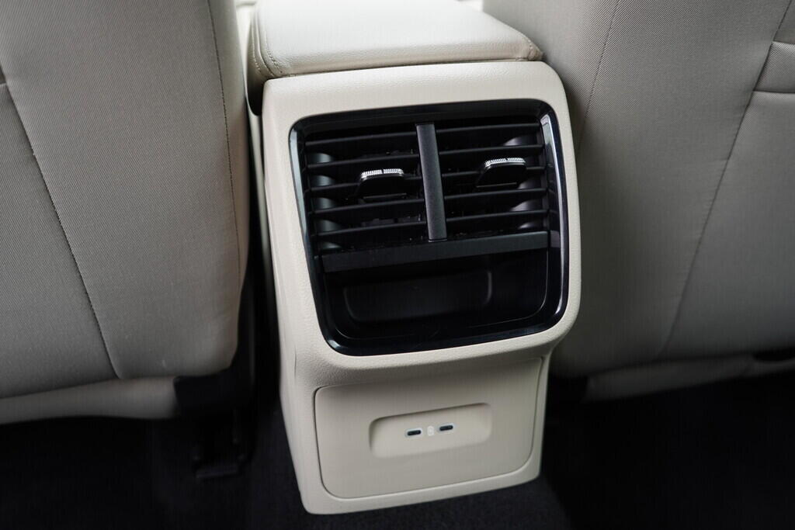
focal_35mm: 36
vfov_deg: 36.9
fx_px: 795
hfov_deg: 53.1
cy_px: 265
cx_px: 398
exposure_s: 1/40
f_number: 2.8
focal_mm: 24
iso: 400
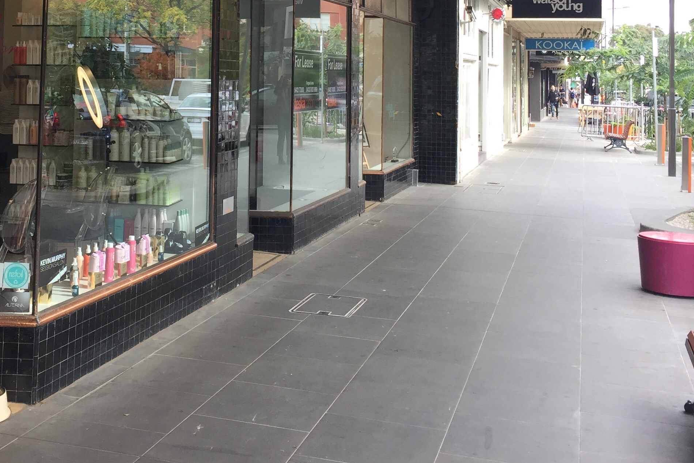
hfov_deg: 37.9
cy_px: 25
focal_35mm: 52
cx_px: 246
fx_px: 1002
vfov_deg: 25.0
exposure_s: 1/138
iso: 32
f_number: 2.2
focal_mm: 4.15
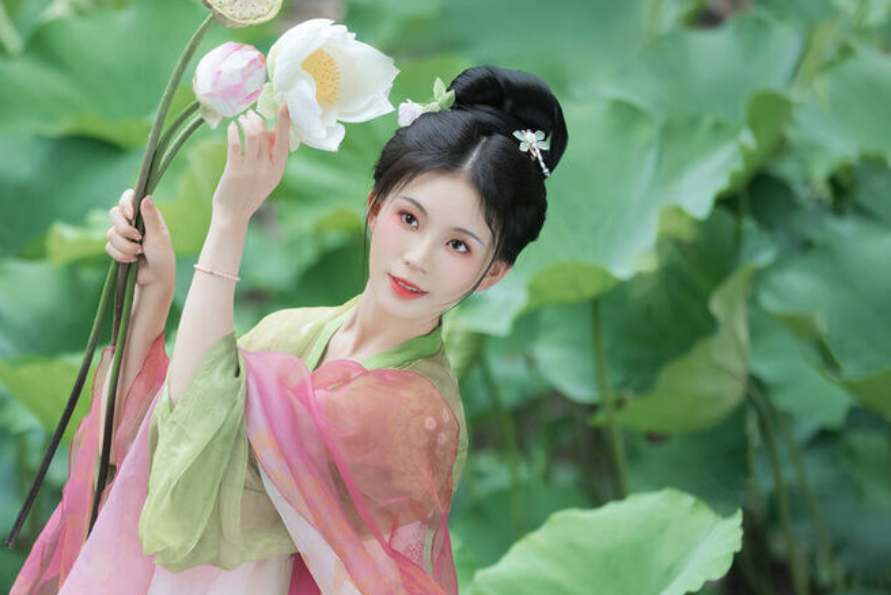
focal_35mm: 248
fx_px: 6140
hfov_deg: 8.3
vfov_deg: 5.5
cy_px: 417
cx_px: 240
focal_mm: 155
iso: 320
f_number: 2.8
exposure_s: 1/640
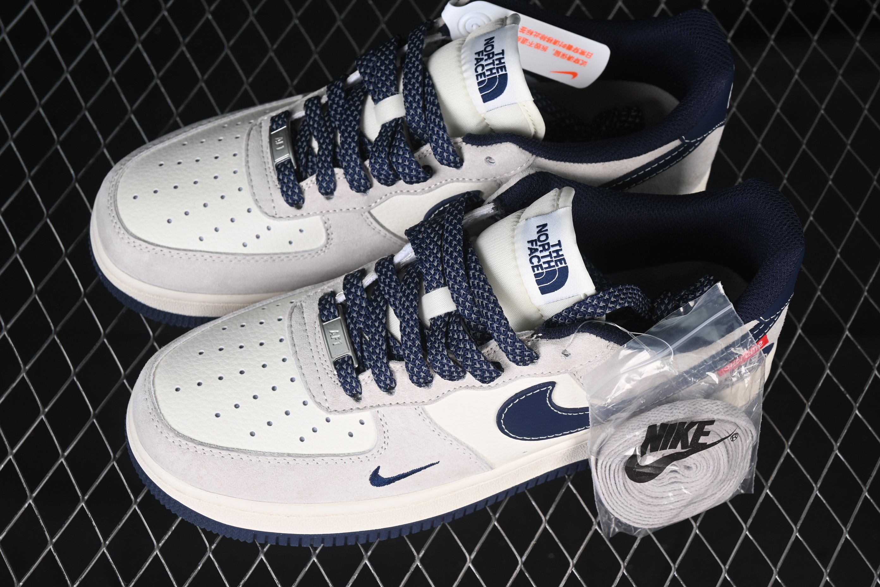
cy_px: 294
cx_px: 440
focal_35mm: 75
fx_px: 1833
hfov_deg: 27.0
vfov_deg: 18.2
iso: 160
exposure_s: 1/60
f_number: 7.1
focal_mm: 50
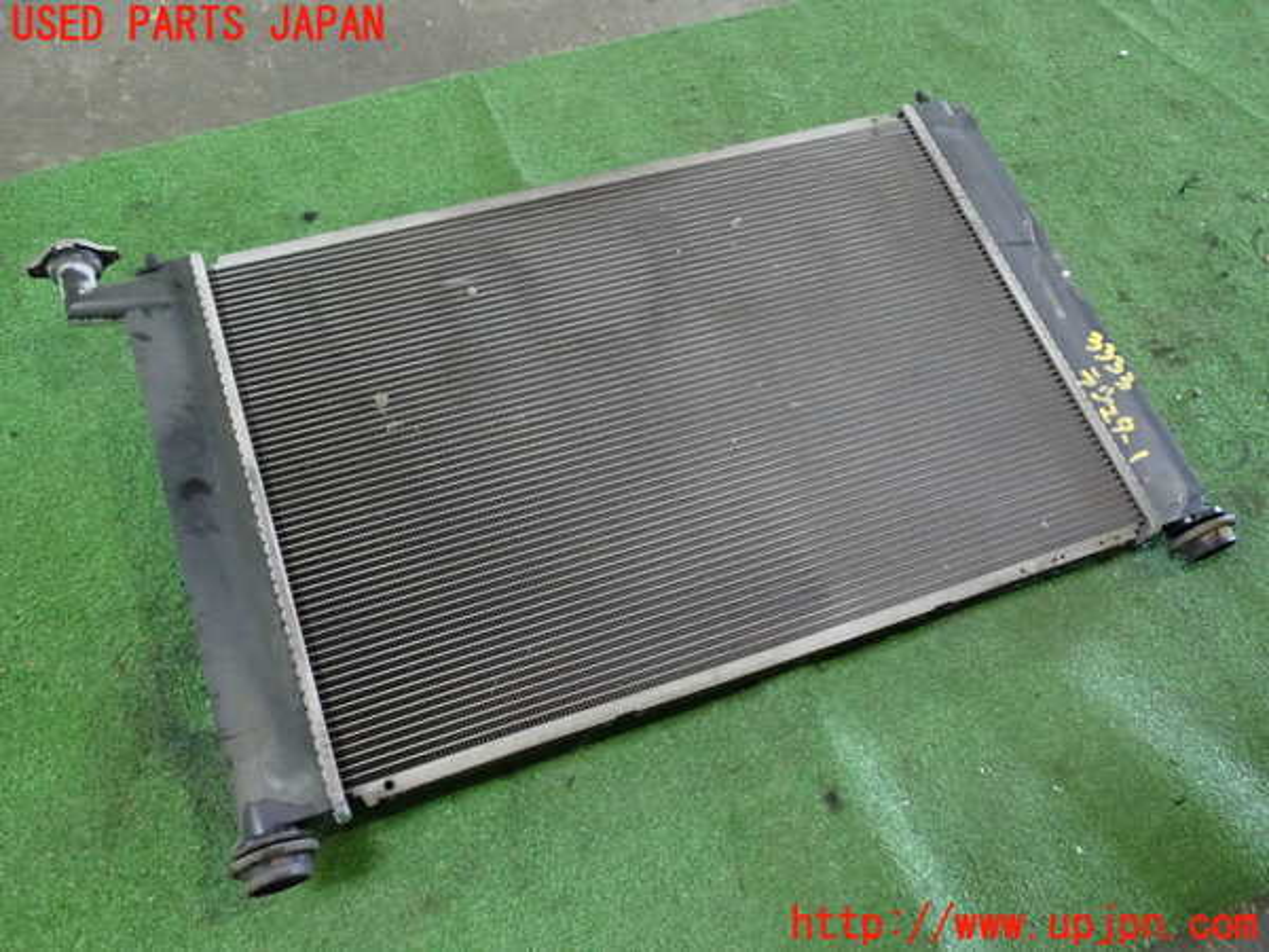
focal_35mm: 30
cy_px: 476
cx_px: 634
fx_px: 1100
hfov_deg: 60.0
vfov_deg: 46.8
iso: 800
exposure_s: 1/30
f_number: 2.3
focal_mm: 5.4
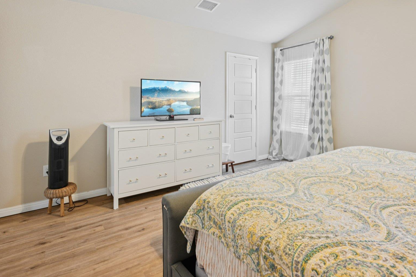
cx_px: 223
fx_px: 231
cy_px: 96
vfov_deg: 60.7
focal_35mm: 20
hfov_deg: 83.8
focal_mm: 15
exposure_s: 1/8
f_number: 6.7
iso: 400
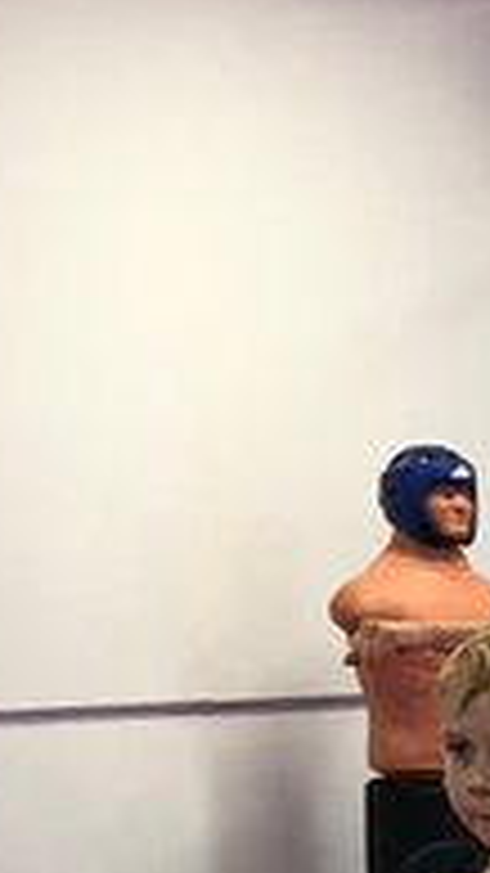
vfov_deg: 11.4
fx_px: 4184
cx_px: 1373
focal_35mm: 181
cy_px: 1343
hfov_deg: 6.2
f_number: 1.8
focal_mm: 4
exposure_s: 1/17
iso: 32
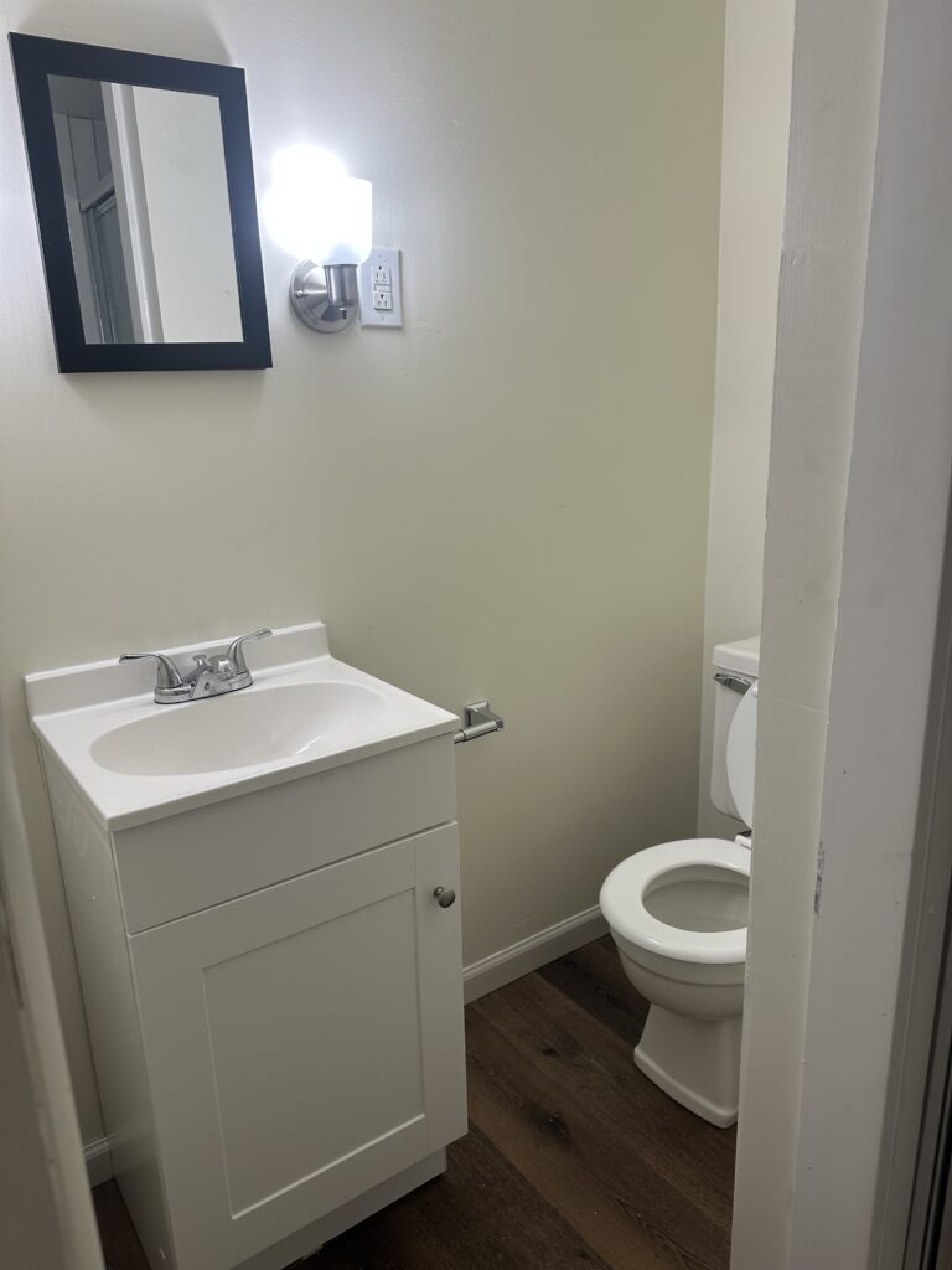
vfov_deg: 71.6
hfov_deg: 56.8
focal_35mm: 24
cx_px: 476
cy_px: 635
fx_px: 880
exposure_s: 1/120
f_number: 1.78
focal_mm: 6.86
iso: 100
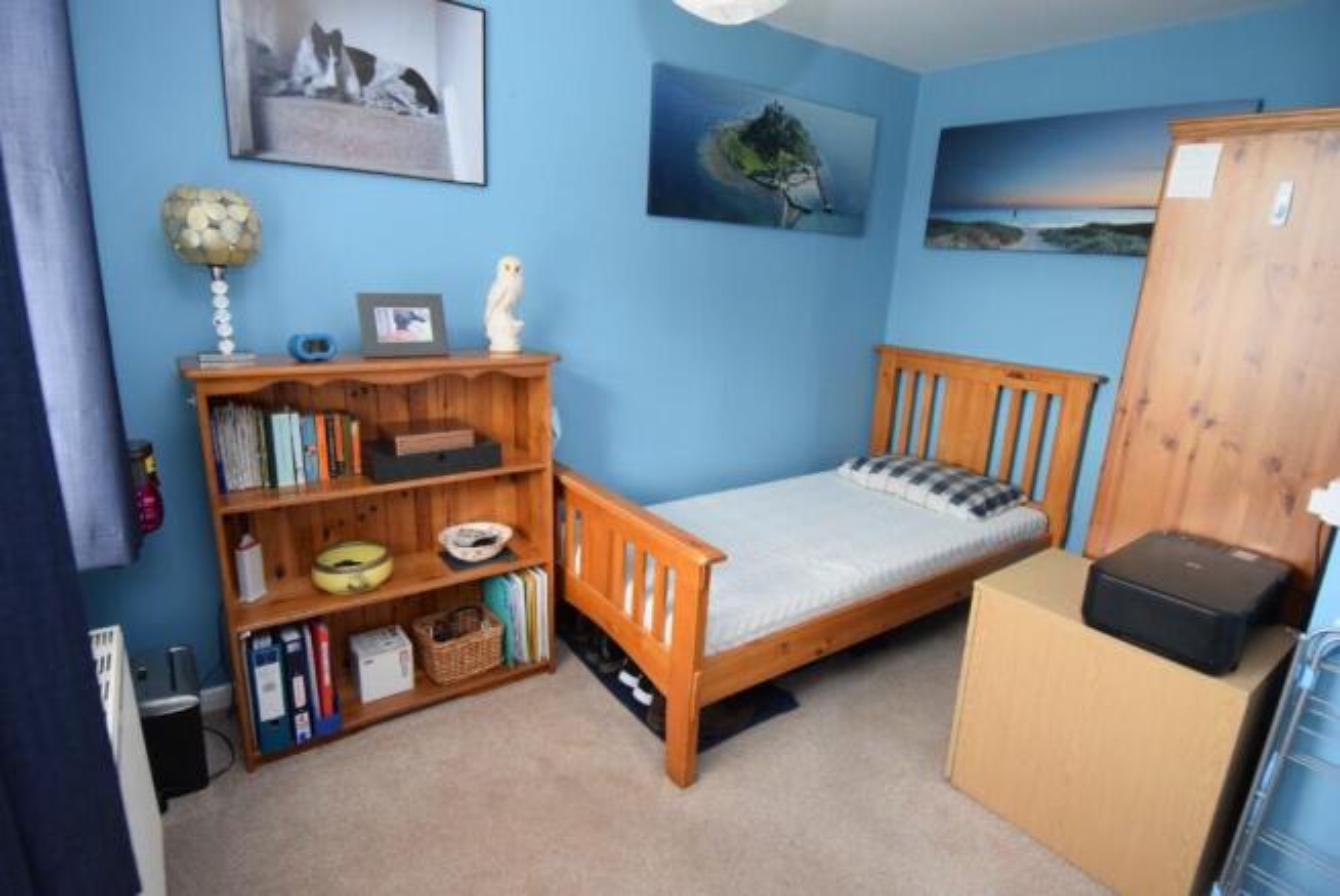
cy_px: 448
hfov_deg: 90.0
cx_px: 670
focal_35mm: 18
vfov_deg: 67.5
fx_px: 670
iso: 2200
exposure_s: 1/60
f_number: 4
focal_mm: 12
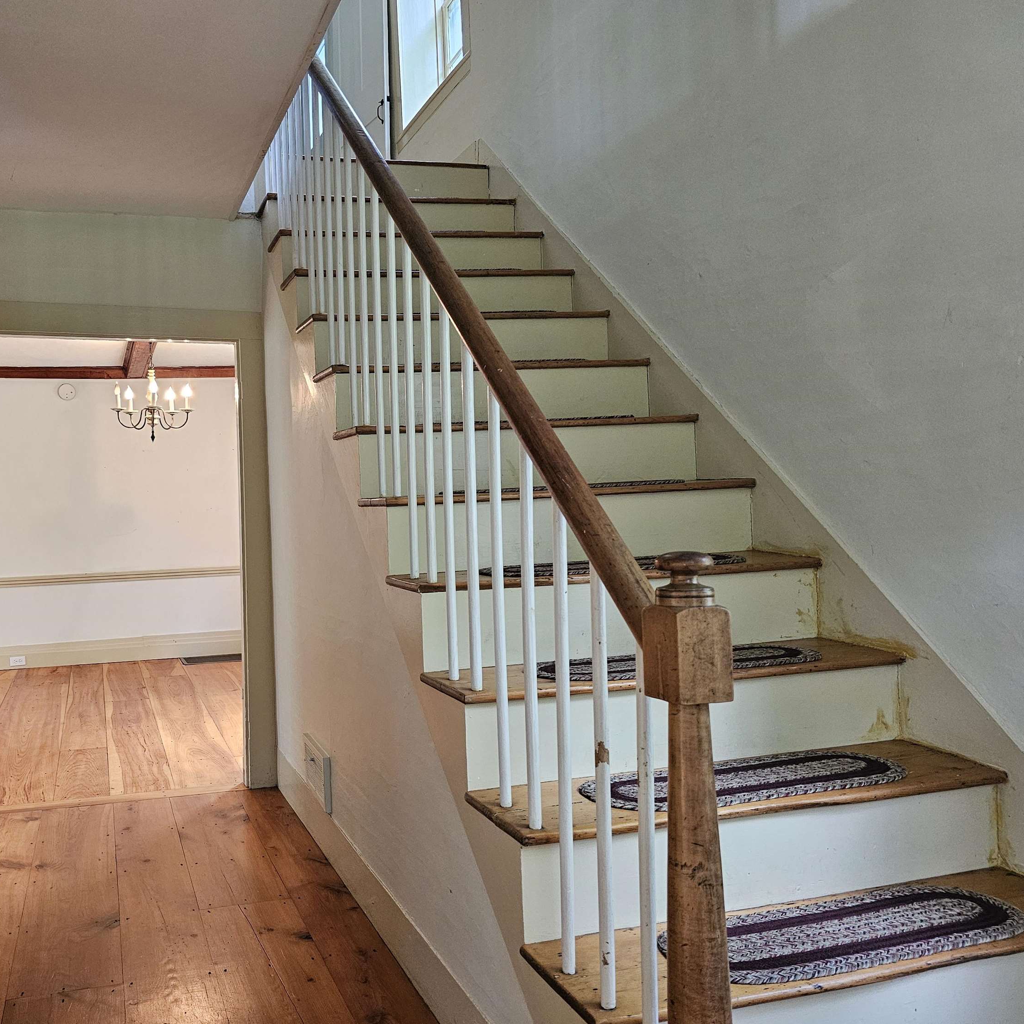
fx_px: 937
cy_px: 527
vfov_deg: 57.3
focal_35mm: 28
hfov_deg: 56.0
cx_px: 333
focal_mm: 6.3
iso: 800
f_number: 1.7
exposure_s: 1/120
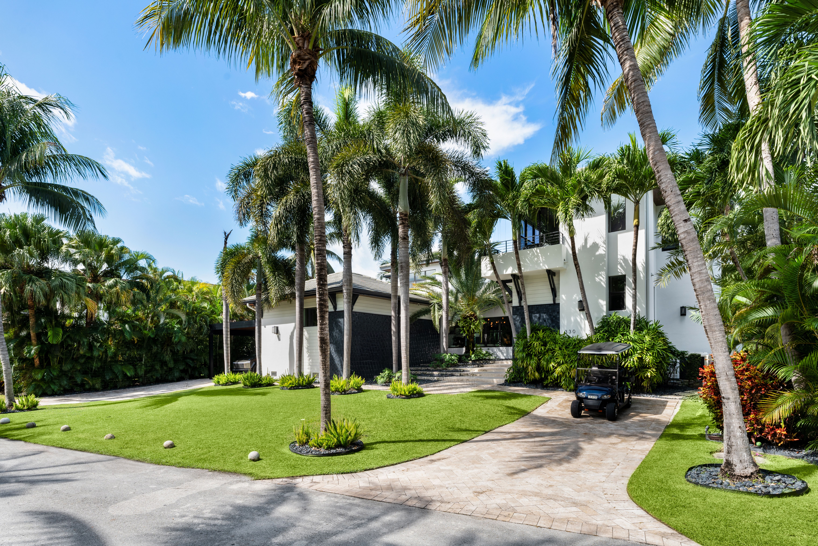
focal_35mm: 18
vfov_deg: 68.3
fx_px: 402
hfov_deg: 91.0
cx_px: 409
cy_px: 273
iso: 100
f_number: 11
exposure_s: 1/50
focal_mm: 17.7
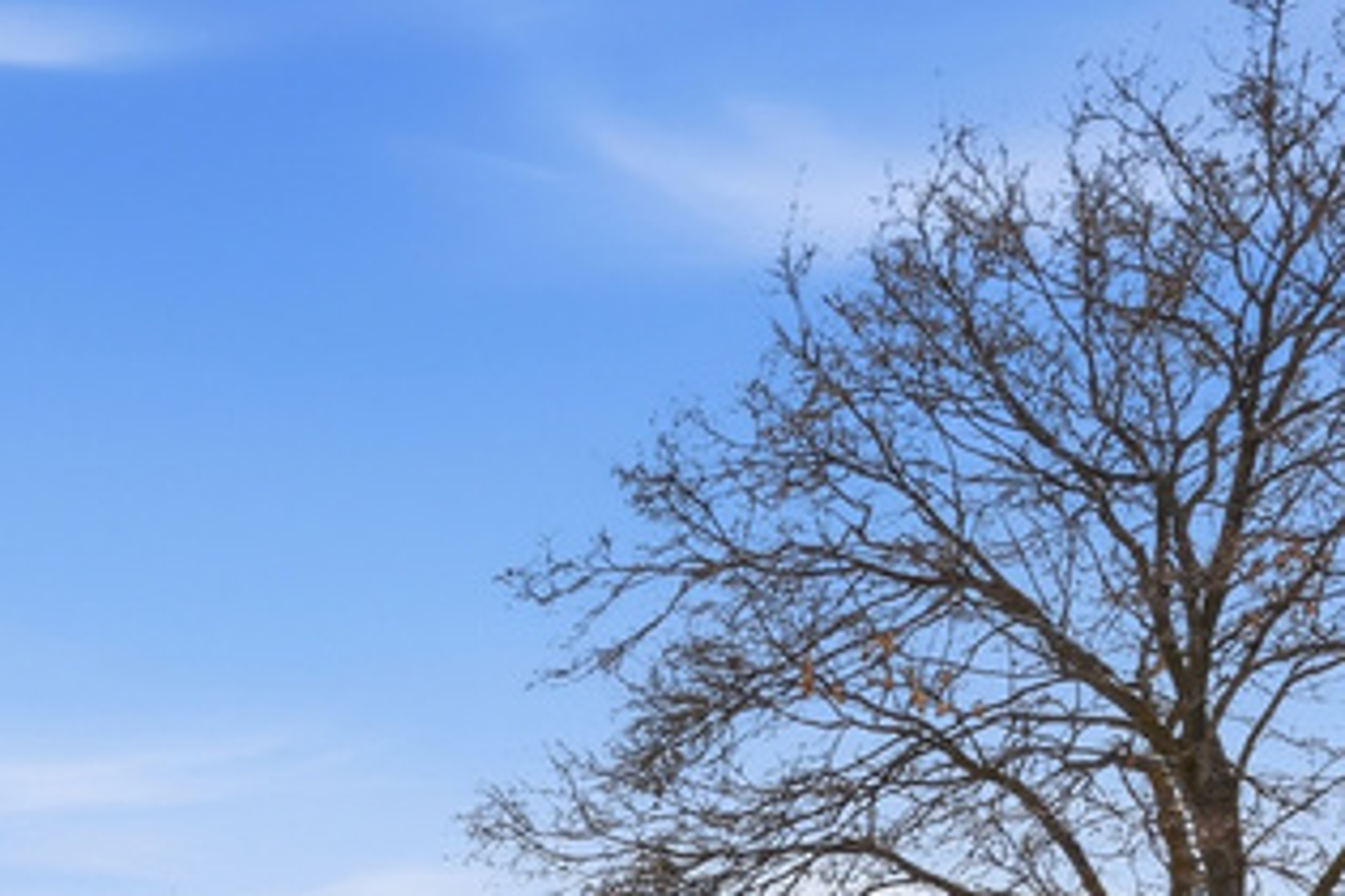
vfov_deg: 22.3
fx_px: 2003
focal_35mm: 54
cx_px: 64
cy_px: 1205
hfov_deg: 34.4
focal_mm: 16.5
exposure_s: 1/3200
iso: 250
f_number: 9
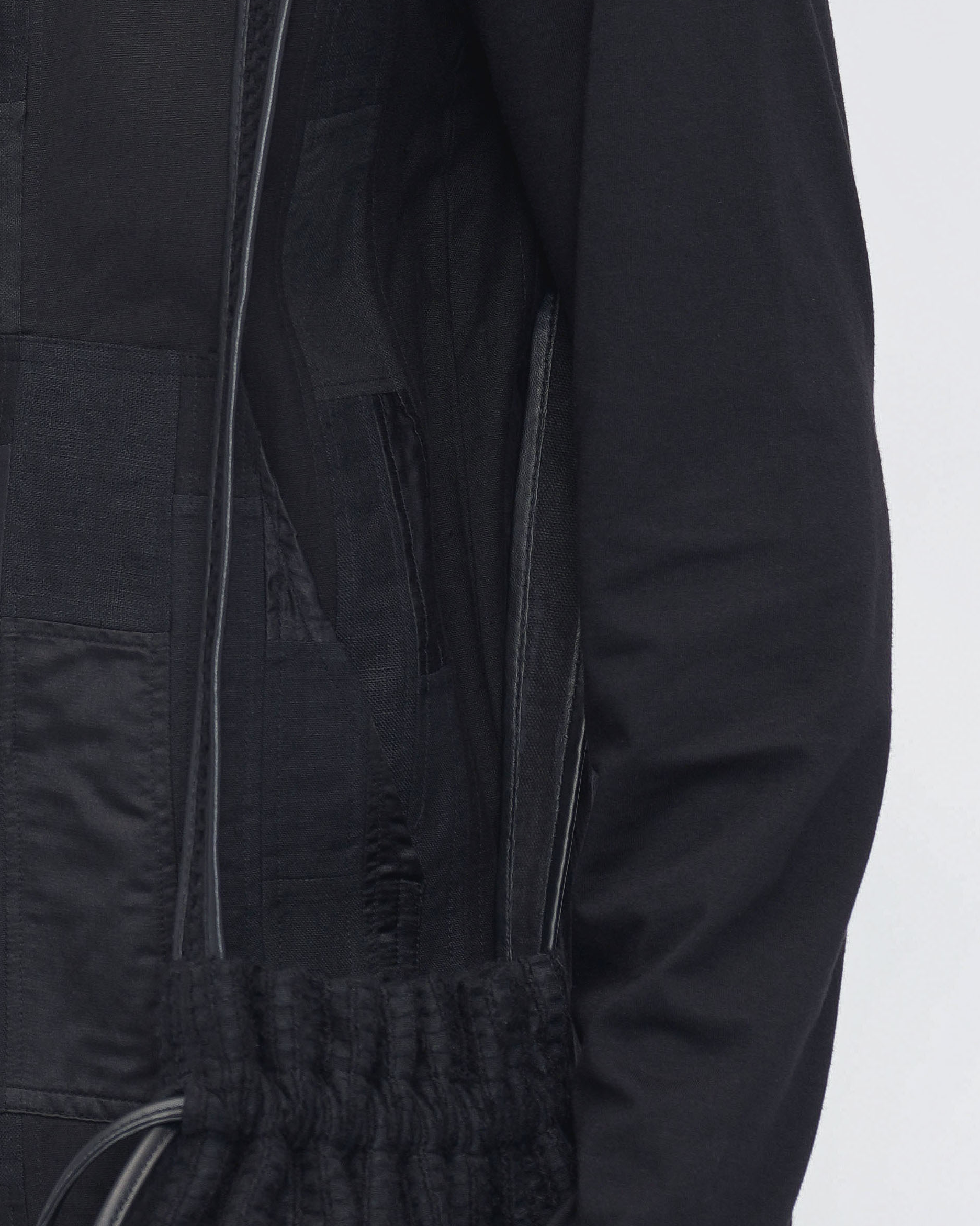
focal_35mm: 323
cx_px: 55
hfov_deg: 4.8
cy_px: 288
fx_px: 11713
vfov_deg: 6.0
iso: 125
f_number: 5
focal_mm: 86
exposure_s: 1/200
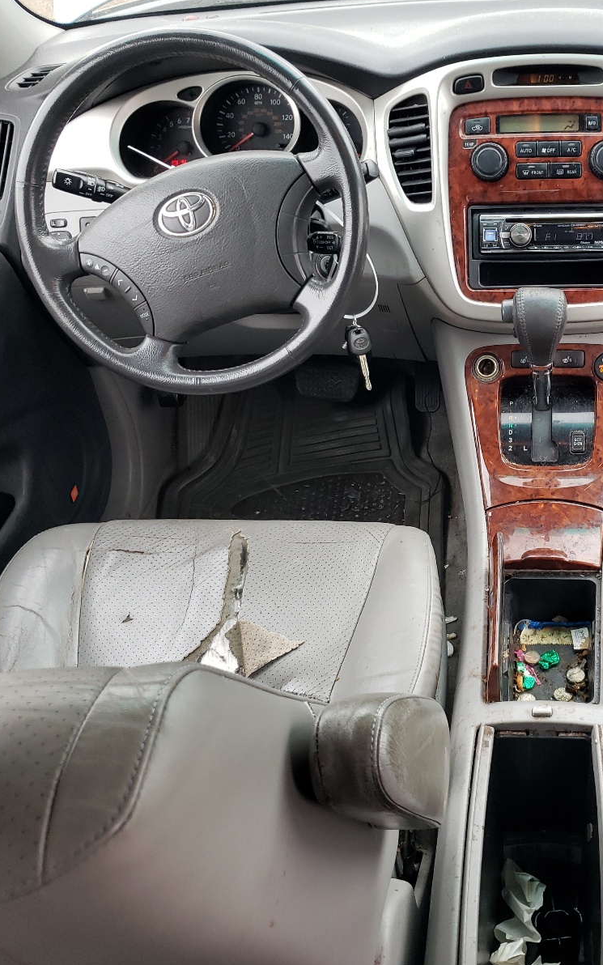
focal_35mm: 37
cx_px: 526
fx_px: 973
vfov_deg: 52.7
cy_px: 482
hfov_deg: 32.9
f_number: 1.5
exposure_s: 1/120
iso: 64
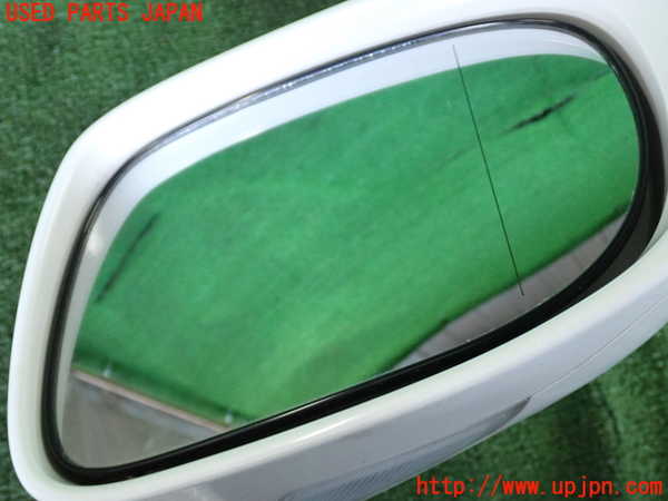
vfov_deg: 35.1
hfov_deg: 45.8
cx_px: 334
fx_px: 791
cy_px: 250
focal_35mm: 41
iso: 800
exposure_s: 1/125
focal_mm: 7.31
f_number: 2.8
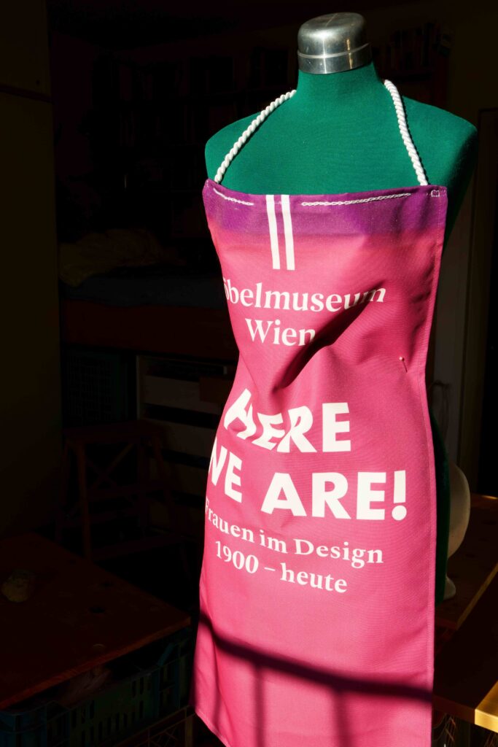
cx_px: 249
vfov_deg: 51.3
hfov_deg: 35.5
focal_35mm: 38
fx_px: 778
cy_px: 374
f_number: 7.1
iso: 100
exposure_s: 1/200
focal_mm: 25
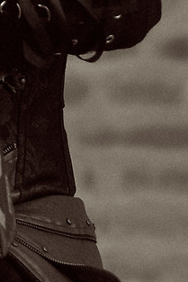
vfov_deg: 2.6
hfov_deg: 1.7
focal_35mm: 806
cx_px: -148
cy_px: 251
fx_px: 6306
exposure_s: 1/1000
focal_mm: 105
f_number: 4
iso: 400
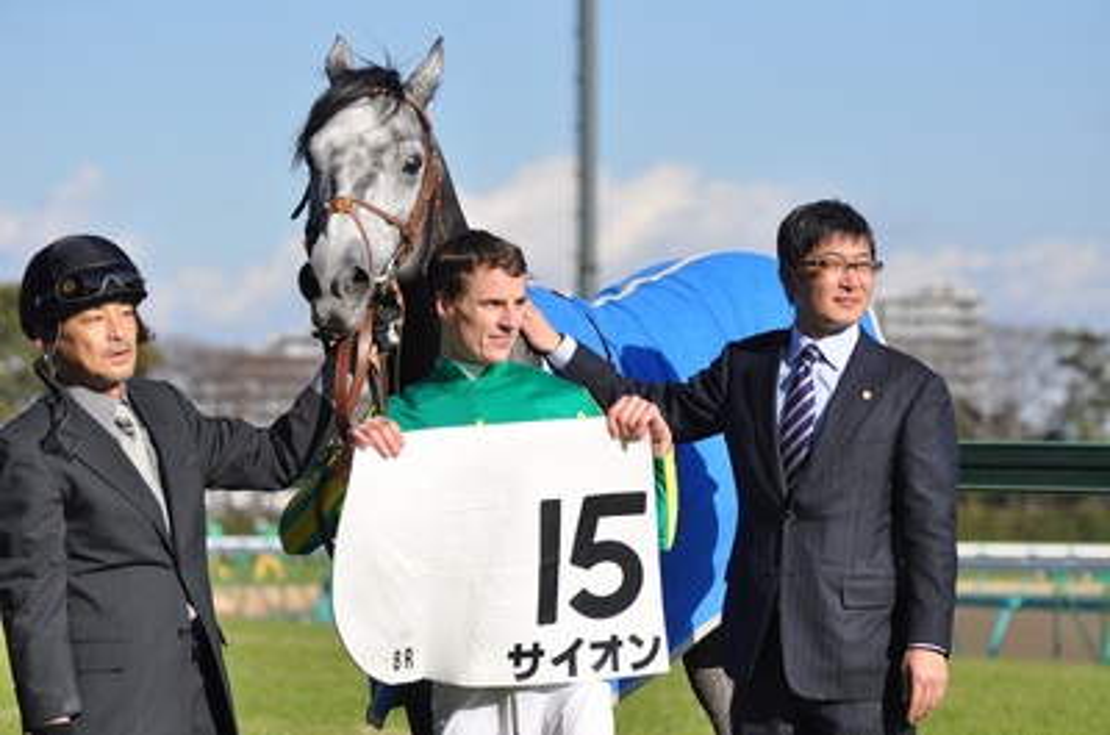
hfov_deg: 9.8
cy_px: 368
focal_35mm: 210
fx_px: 6462
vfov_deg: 6.5
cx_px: 555
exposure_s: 1/2000
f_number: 5.6
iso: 320
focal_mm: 140
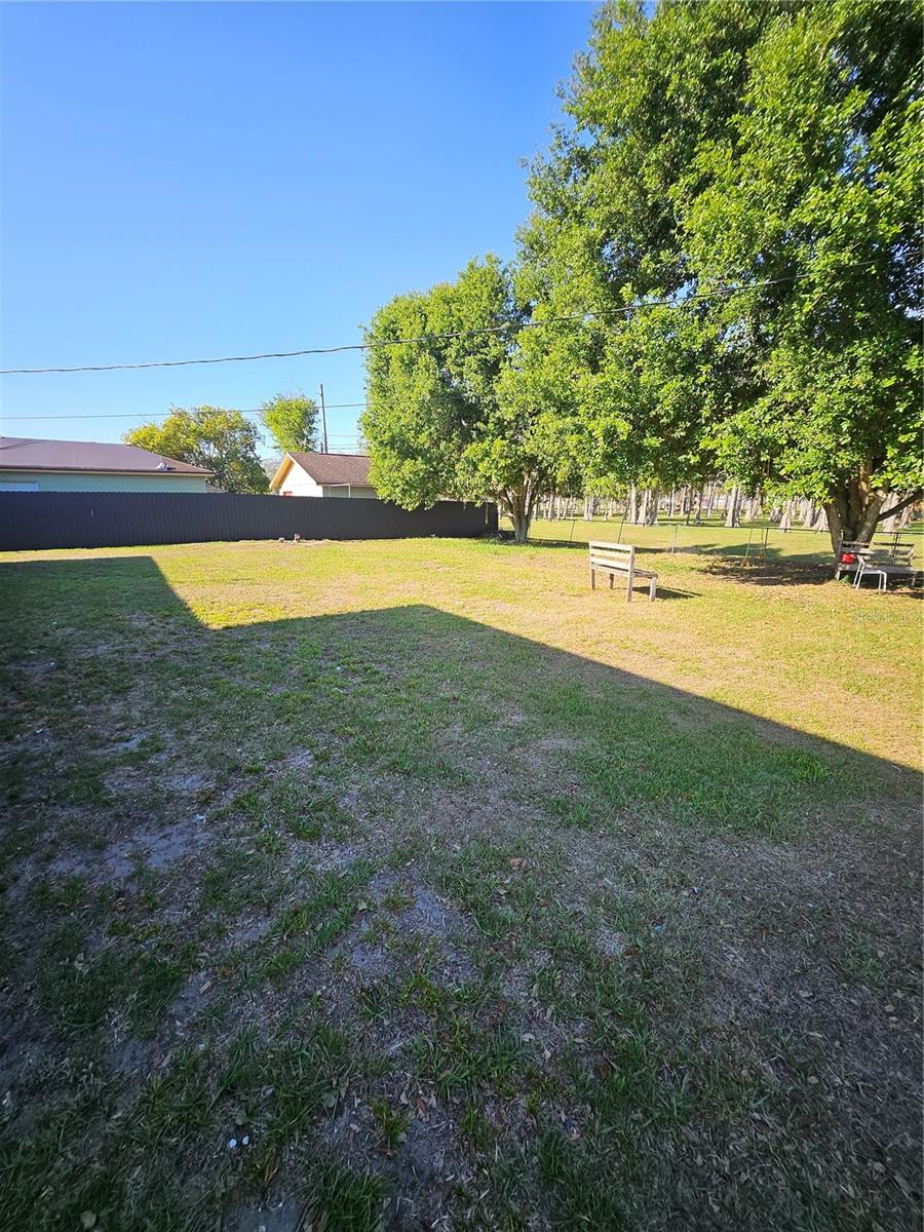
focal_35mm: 13
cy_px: 616
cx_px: 462
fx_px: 463
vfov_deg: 106.2
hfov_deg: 89.9
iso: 32
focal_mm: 1.74
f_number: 2.2
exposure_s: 1/385
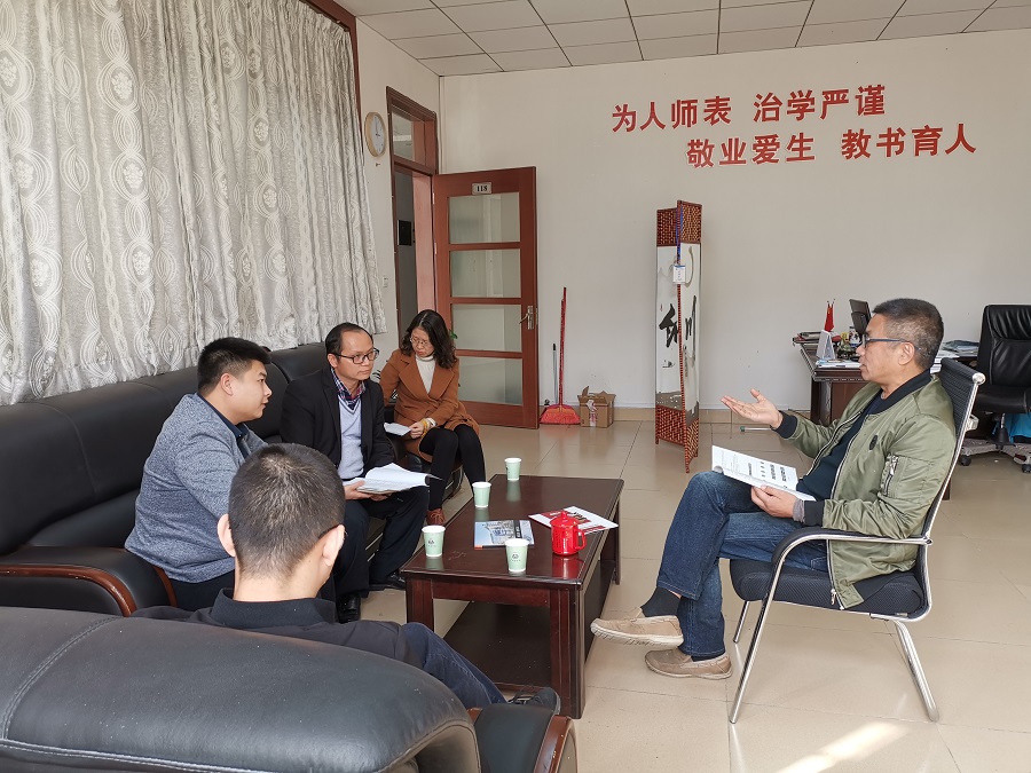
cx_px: 516
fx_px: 804
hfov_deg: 65.3
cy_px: 386
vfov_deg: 51.4
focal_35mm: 27
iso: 64
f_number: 1.8
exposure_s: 1/100
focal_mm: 4.75
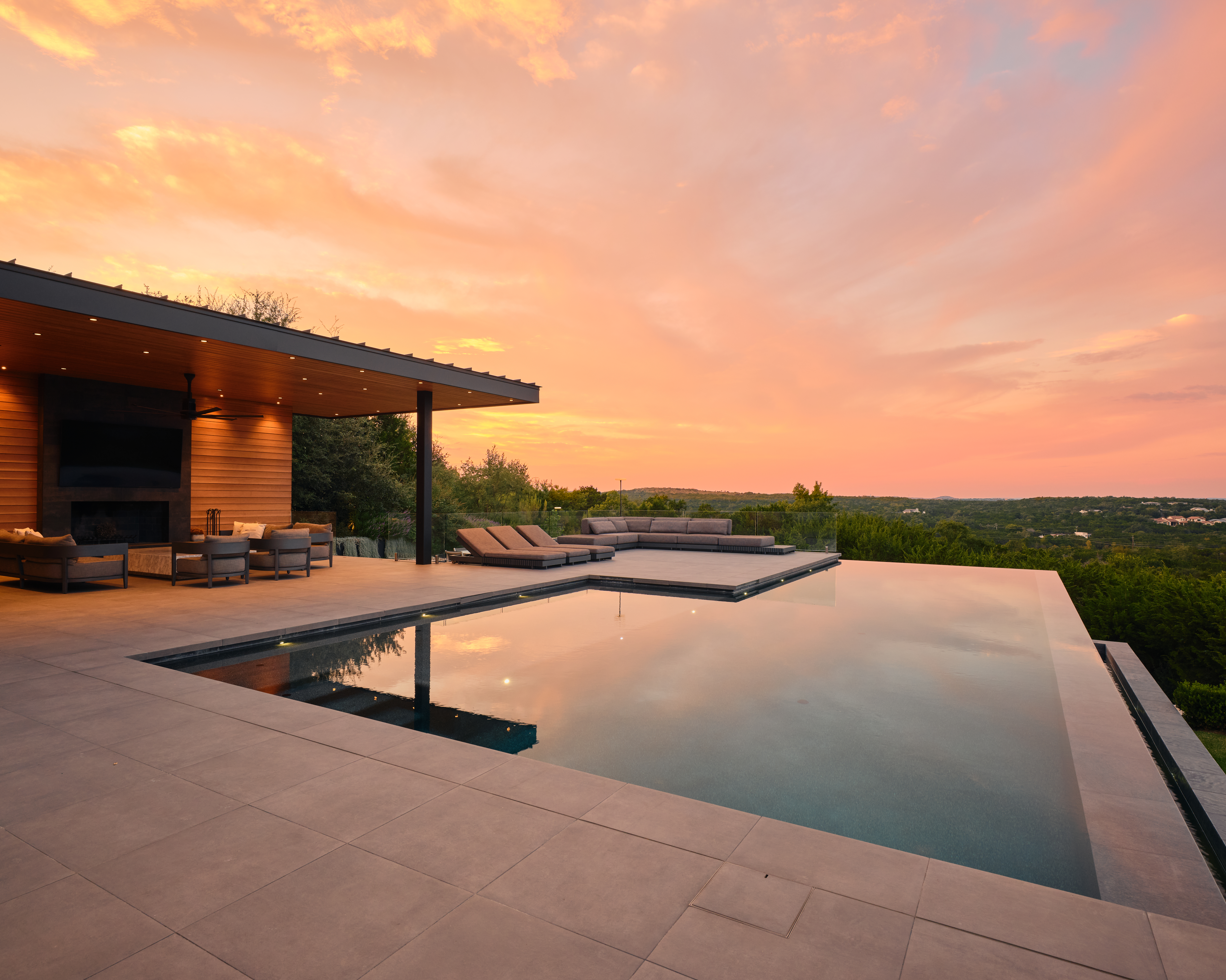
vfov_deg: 68.1
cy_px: 493
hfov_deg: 80.4
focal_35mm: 20
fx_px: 726
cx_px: 594
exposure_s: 1/10
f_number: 13
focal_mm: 23.4
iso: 250
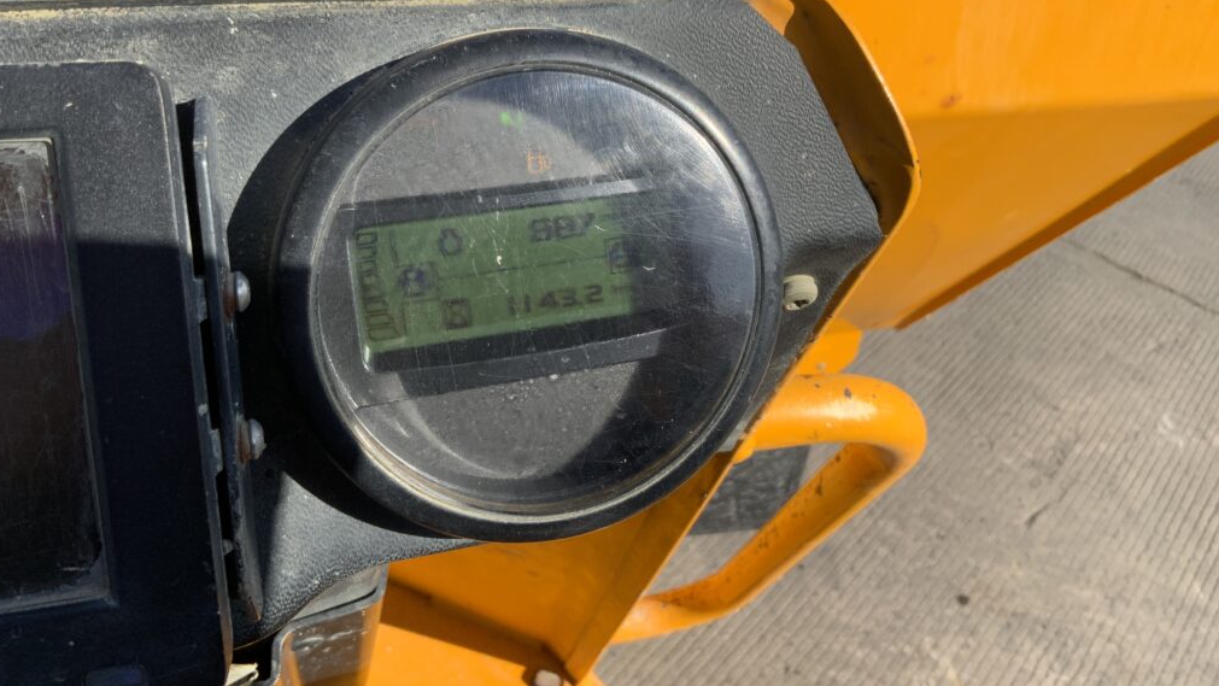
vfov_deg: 36.5
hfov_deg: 61.0
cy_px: 266
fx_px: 1034
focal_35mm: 32
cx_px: 603
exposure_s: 1/1311
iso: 16
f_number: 1.8
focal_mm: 3
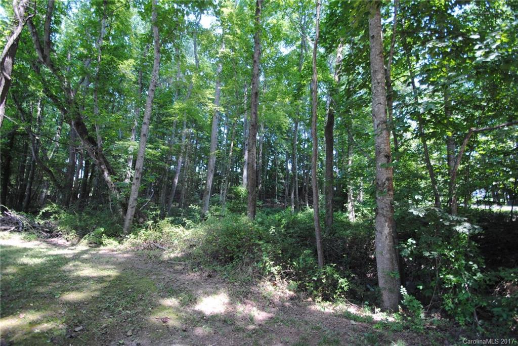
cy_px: 173
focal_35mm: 15
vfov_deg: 77.4
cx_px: 259
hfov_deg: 100.4
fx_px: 216
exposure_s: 1/50
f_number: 3.5
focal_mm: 10
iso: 200
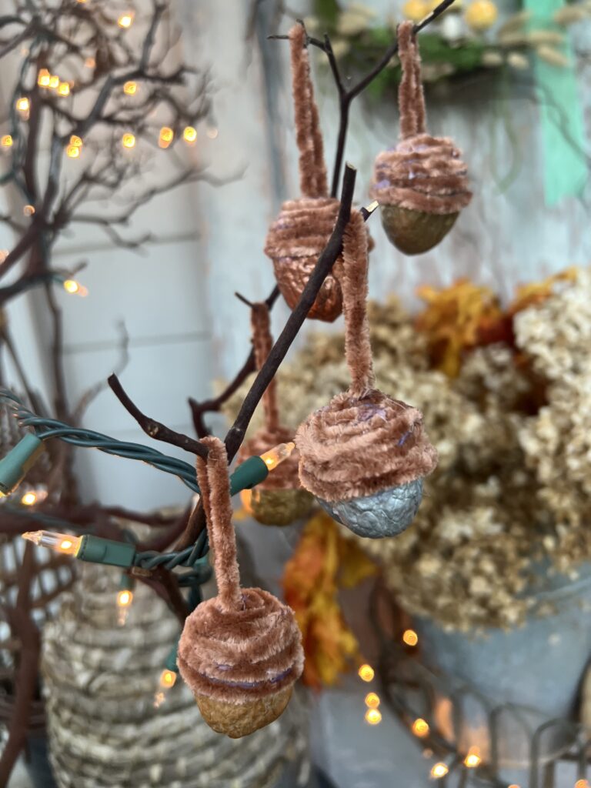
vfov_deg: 67.3
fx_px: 592
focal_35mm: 26
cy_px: 394
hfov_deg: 53.1
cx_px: 296
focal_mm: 5.7
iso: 125
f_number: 1.5
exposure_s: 1/120
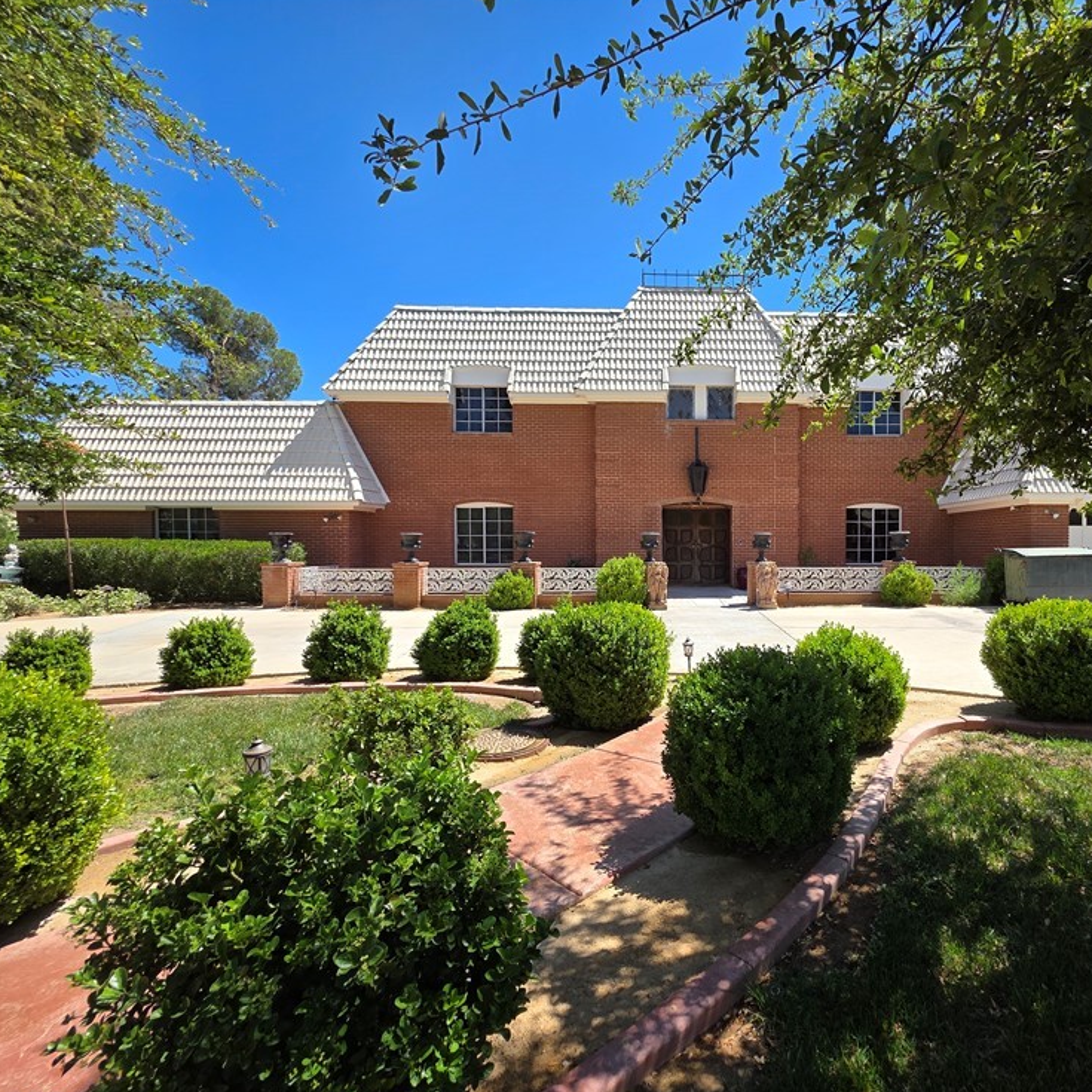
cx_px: 685
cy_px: 560
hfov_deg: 85.7
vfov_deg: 87.4
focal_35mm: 16
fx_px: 571
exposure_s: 1/1425
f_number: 1.9
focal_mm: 2.2
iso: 40
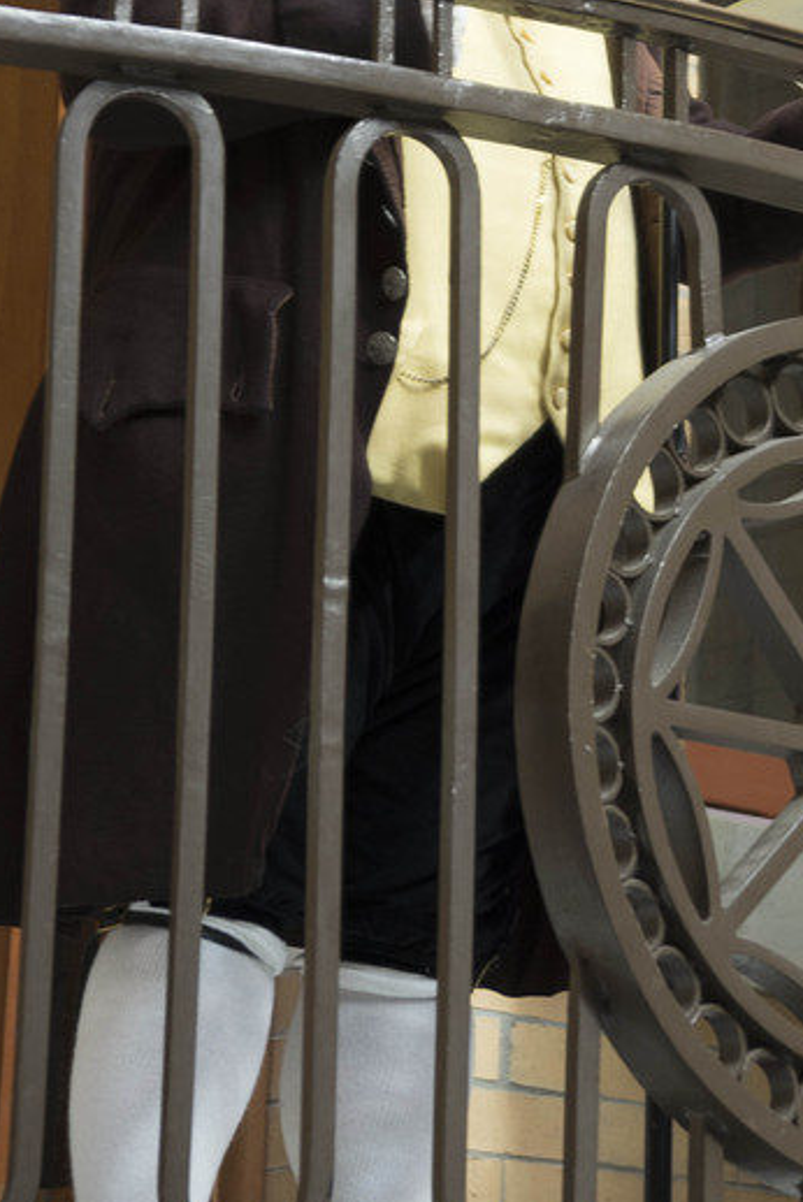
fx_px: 6582
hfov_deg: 7.0
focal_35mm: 197
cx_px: 730
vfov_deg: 10.4
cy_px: 30
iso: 400
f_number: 4
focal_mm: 85
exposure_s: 1/80
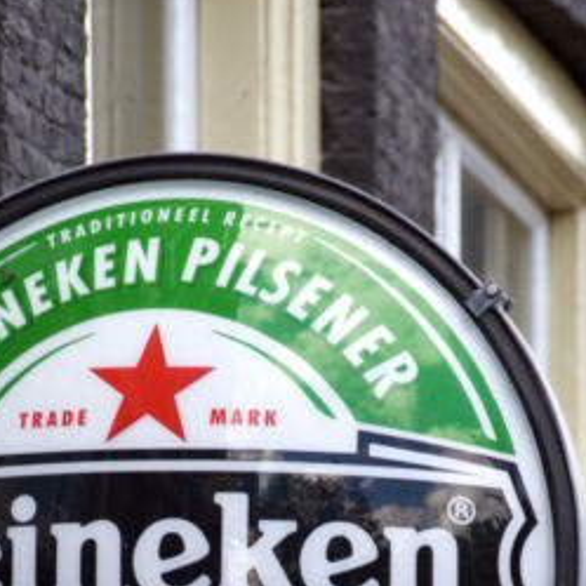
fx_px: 11300
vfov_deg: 3.0
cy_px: 591
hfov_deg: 3.0
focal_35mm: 590
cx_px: 287
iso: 125
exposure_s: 1/80
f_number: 5.6
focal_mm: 150
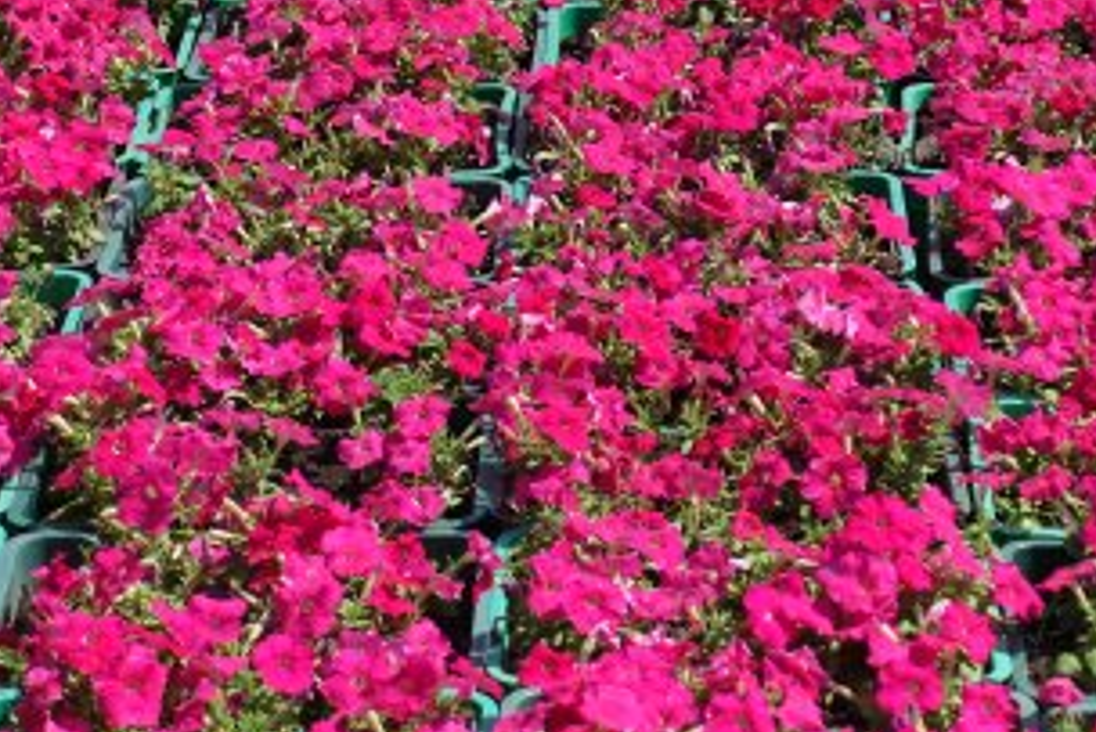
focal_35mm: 137
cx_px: 667
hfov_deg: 15.0
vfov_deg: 10.0
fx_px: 4173
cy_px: 79
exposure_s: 1/125
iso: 125
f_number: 4
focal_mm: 24.82
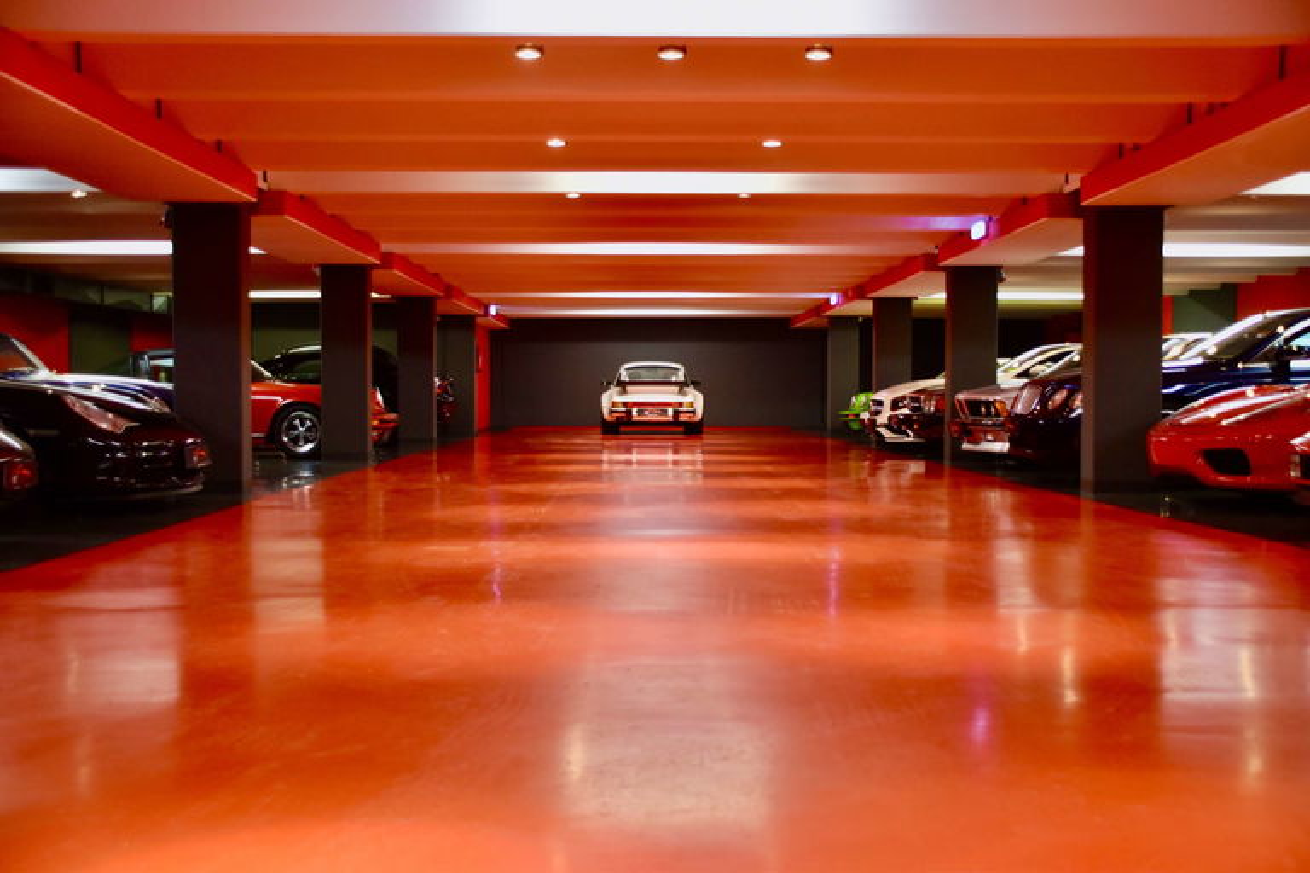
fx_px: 1419
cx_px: 655
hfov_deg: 49.6
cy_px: 436
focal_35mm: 39
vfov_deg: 34.2
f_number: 4
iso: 900
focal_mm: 26
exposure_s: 1/60
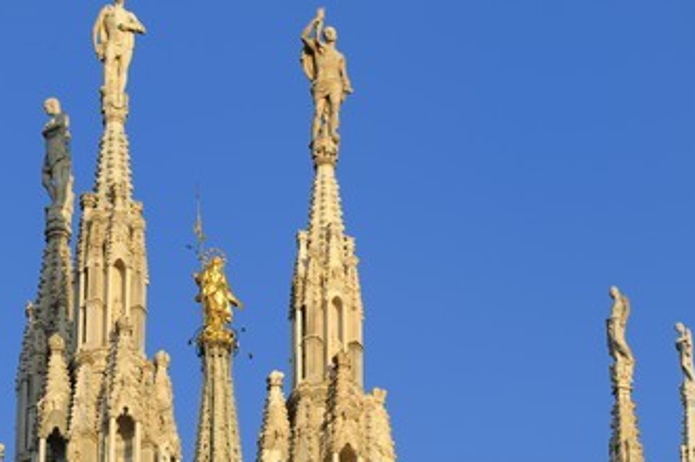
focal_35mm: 254
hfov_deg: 8.1
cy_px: 244
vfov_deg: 5.4
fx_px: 4899
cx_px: 344
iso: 200
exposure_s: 1/200
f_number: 8
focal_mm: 200
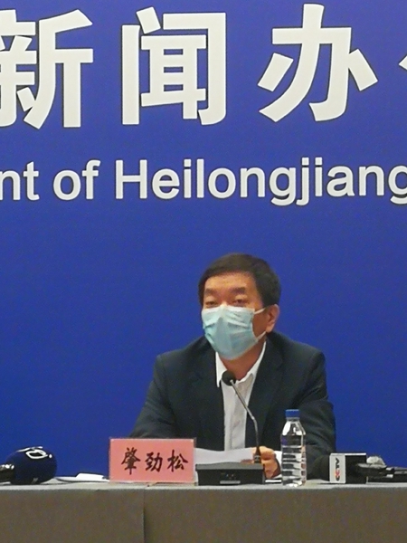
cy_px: 272
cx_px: 204
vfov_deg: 10.7
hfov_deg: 8.1
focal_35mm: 184
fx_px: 2885
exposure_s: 1/50
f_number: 2.2
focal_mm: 3.95
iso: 160
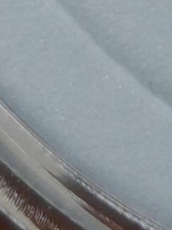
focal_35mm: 613
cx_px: 525
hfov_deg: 2.4
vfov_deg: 3.2
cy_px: -345
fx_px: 4064
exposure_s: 1/150
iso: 50
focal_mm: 7.62
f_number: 1.6
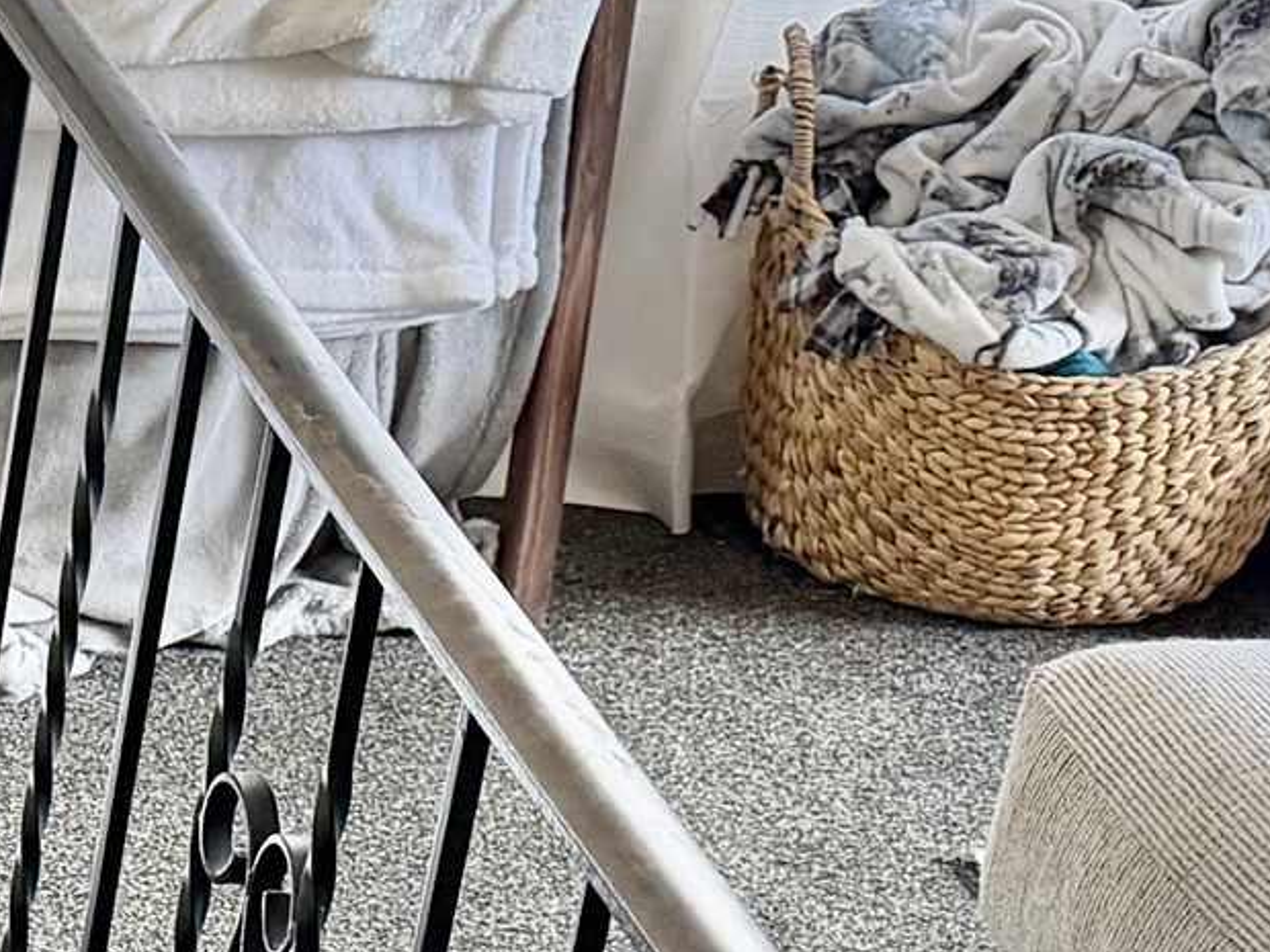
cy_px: 1224
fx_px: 4366
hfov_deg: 14.5
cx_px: -1041
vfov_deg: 12.1
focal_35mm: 119
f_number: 1.78
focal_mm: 6.76
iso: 320
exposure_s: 1/120
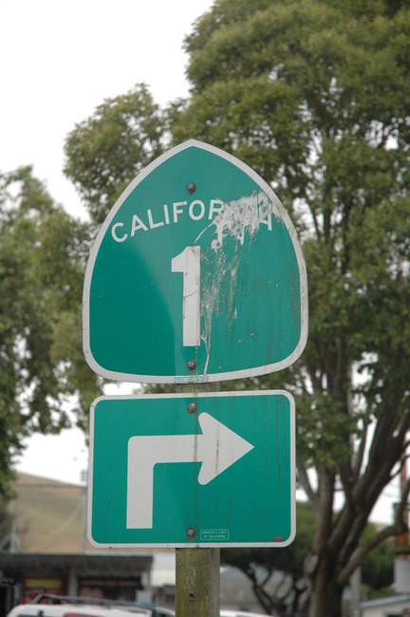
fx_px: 1797
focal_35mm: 105
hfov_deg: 13.0
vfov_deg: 19.5
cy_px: 308
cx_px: 205
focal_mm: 70
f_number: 4.5
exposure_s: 1/1250
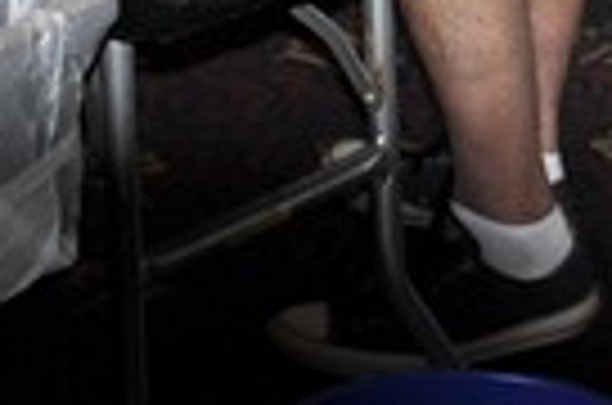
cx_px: 135
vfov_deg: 6.1
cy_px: -1012
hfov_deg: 10.3
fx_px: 3375
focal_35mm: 199
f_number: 3.5
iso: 200
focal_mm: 18
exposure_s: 1/60
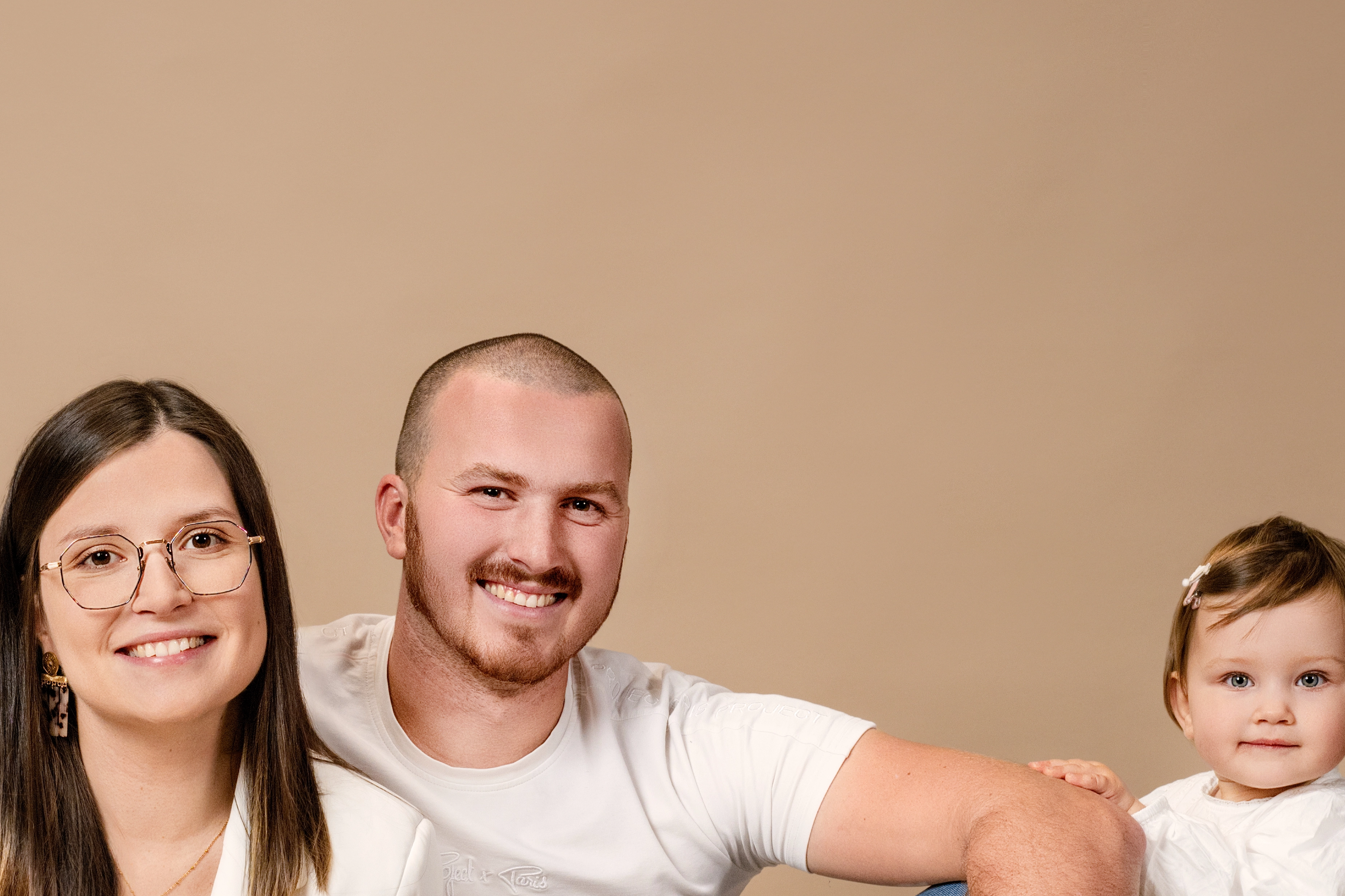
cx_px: 408
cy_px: 903
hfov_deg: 18.7
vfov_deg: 12.4
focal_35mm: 109
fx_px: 4072
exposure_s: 1/160
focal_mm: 49
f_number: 10
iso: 250
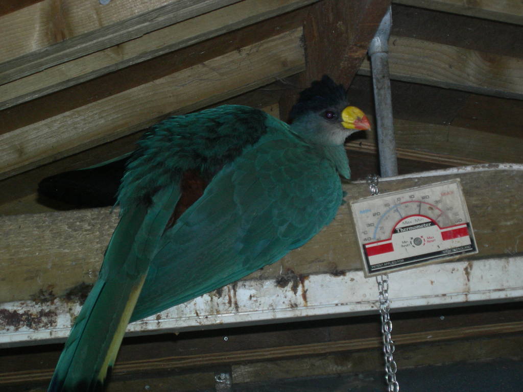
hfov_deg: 15.6
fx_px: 1904
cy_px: 196
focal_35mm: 126
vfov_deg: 11.8
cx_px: 262
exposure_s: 1/120
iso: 200
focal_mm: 26.3
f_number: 5.2
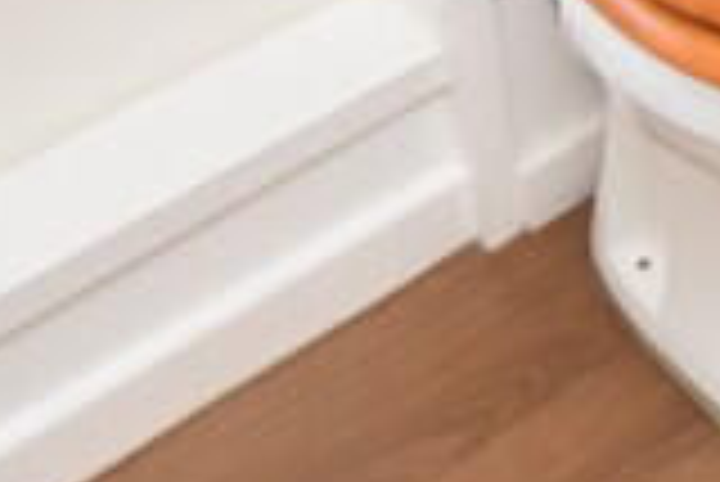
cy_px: -728
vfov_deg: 11.4
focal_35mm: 96
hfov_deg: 19.3
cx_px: 981
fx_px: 1922
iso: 800
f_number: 5
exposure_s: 1/200
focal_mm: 10
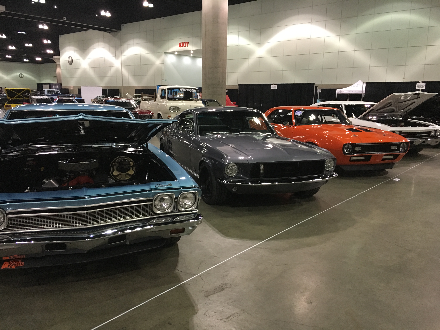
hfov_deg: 61.7
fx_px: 369
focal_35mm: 29
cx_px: 220
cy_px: 165
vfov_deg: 48.2
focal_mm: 4.15
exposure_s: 1/24
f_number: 2.2
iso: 200
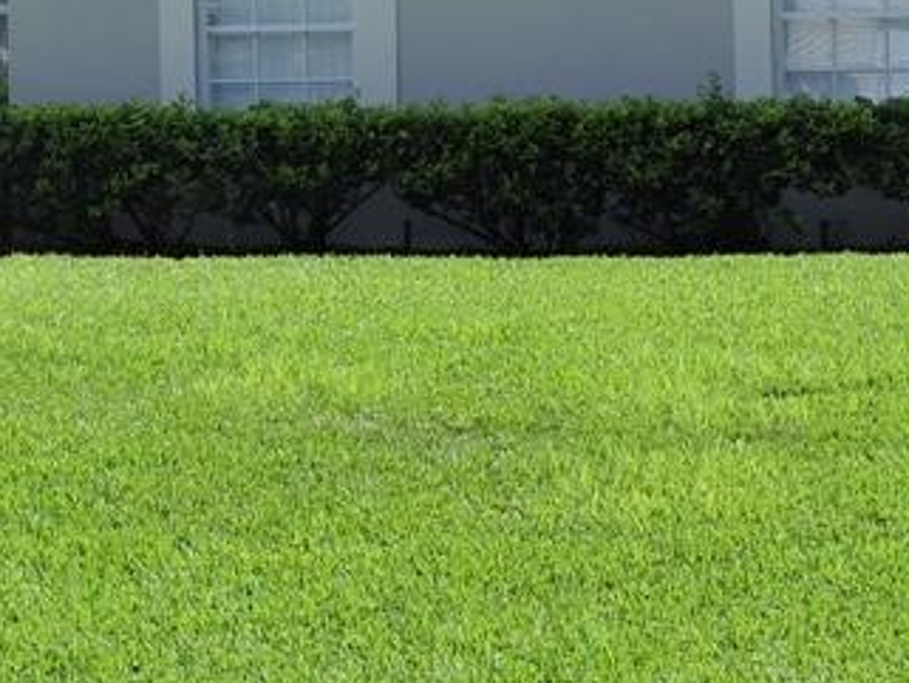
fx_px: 3940
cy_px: -105
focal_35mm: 150
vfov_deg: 9.8
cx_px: -278
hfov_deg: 12.7
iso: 100
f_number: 3.5
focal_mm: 8.4
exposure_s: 1/640
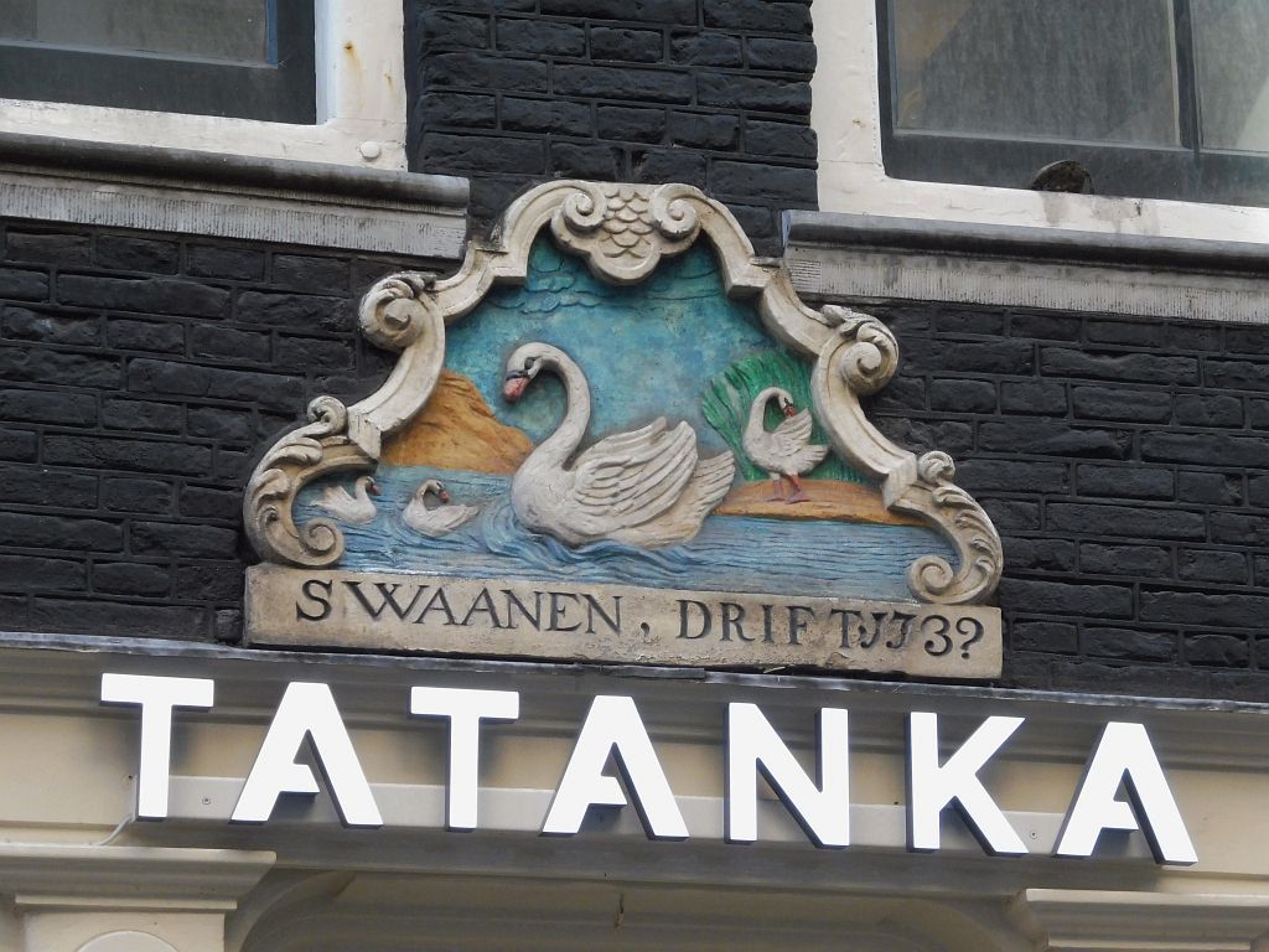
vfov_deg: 9.6
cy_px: 476
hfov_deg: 12.8
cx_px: 634
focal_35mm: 154
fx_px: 5646
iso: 400
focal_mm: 27.6
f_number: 5.4
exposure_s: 1/100
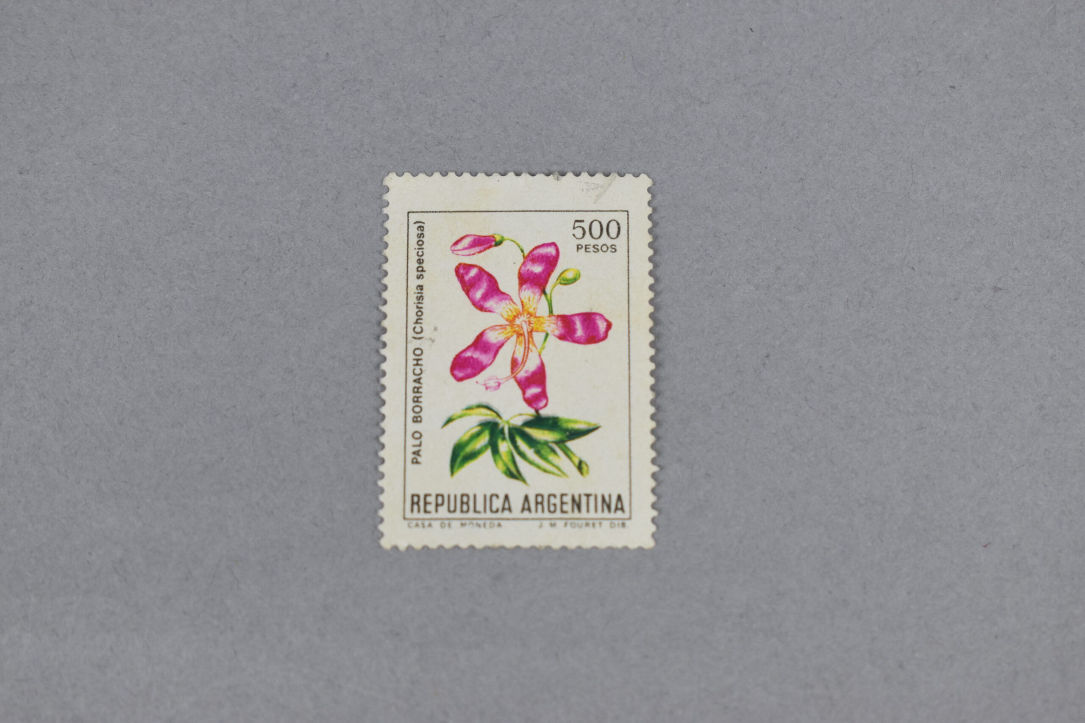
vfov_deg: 16.6
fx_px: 2486
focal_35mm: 82
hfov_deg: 24.6
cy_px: 362
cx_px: 542
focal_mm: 55
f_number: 6.3
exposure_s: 1/125
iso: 400
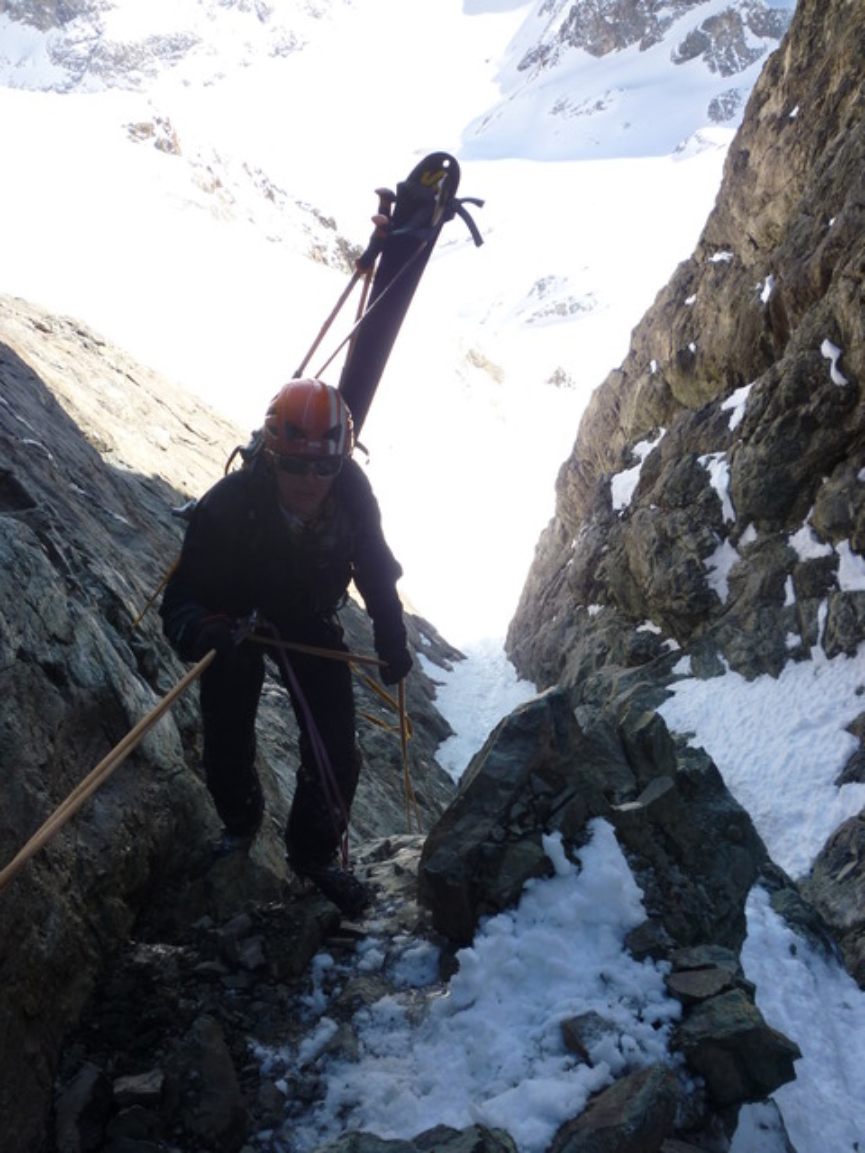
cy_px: 576
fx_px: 966
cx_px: 432
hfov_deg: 48.2
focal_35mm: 29
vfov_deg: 61.7
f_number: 3.3
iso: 80
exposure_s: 1/400
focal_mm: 5.2
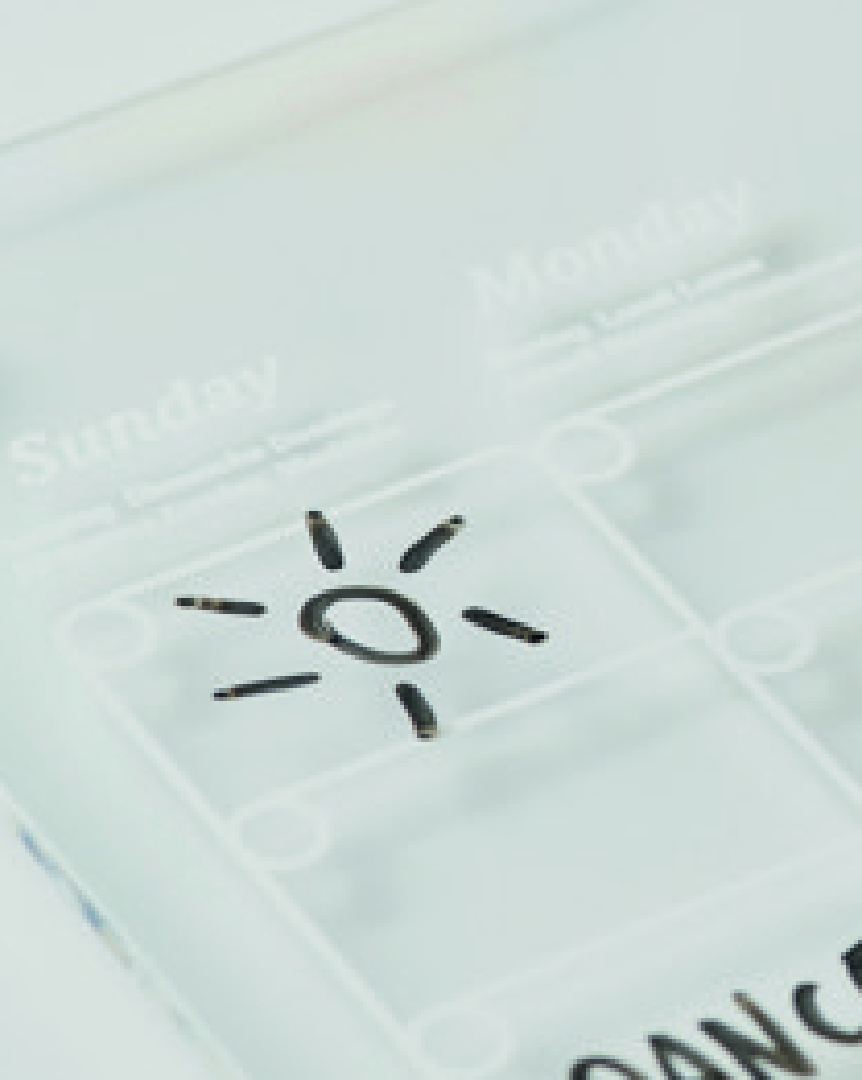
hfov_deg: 6.8
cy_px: 606
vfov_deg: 8.6
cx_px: 1052
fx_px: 7220
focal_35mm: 226
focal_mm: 105
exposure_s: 1/125
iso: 100
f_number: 13
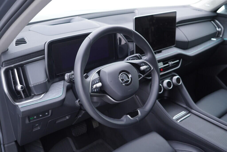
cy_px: 76
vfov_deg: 36.9
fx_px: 227
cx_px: 114
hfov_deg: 53.1
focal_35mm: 36
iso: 250
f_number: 2.8
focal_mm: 24
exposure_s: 1/40
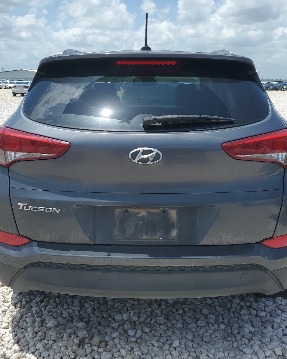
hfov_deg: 43.3
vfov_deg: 52.8
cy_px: 180
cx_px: 140
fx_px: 361
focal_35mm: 34
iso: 50
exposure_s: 1/5000
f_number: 1.5
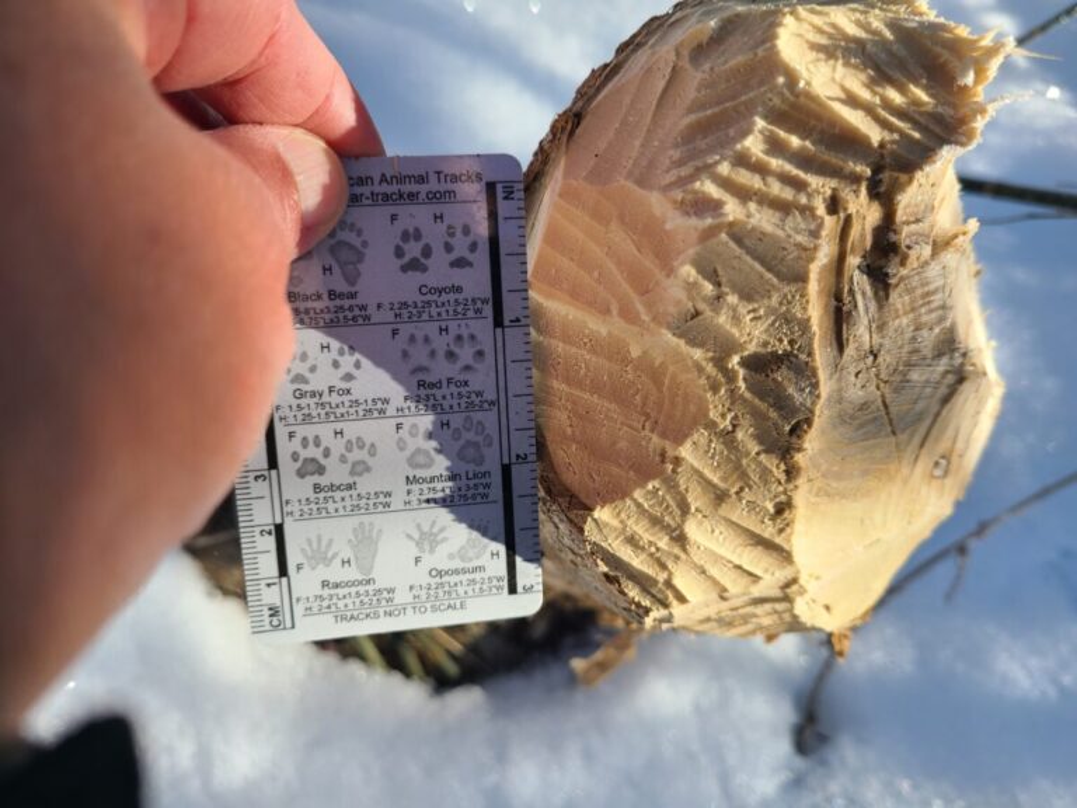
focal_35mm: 26
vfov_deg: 53.1
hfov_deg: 67.3
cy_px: 404
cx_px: 538
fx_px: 809
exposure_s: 1/604
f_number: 1.8
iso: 40
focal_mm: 5.4
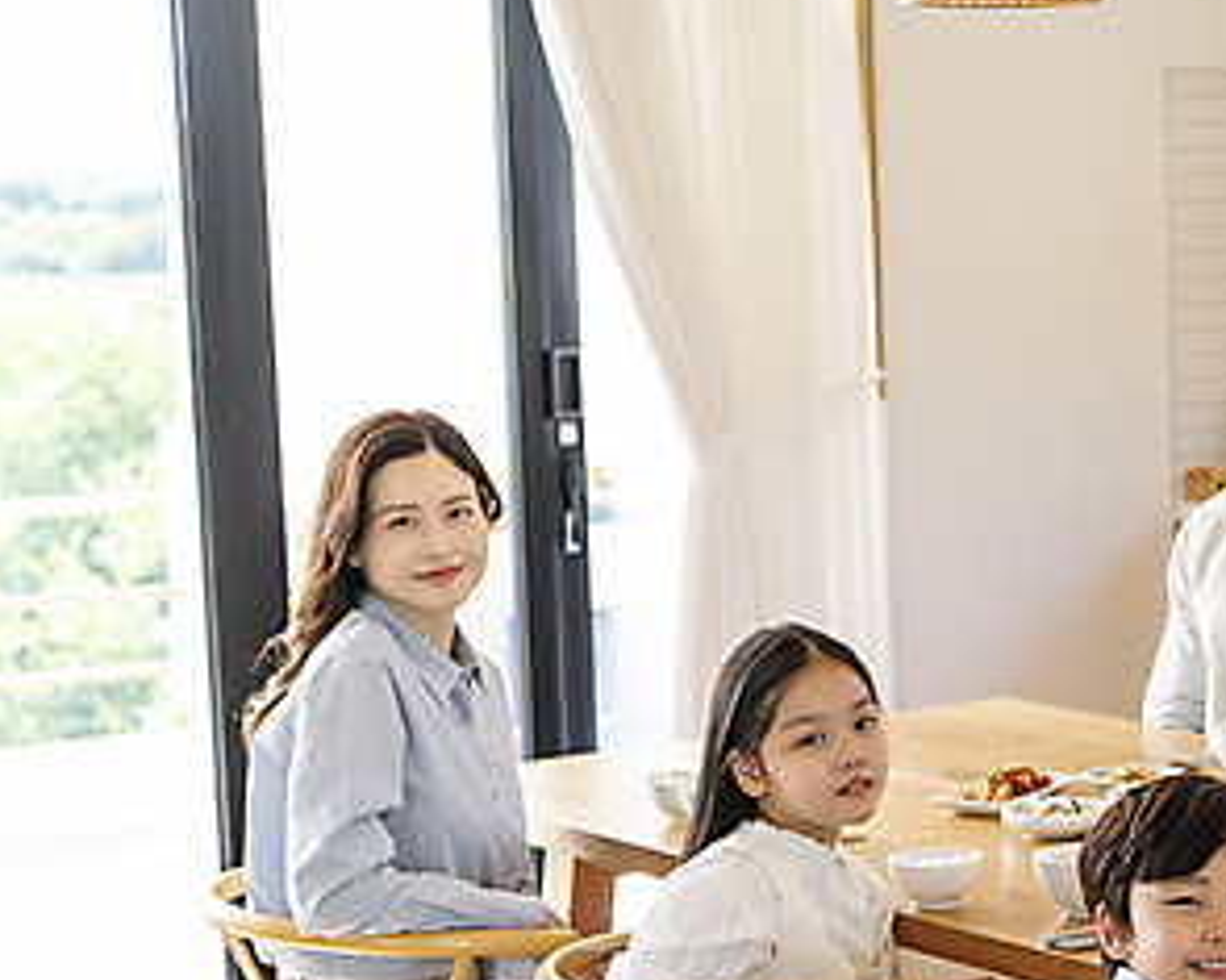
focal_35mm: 92
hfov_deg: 20.1
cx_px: 1239
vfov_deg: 16.6
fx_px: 3337
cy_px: 767
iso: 400
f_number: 4
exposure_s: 1/160
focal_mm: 48
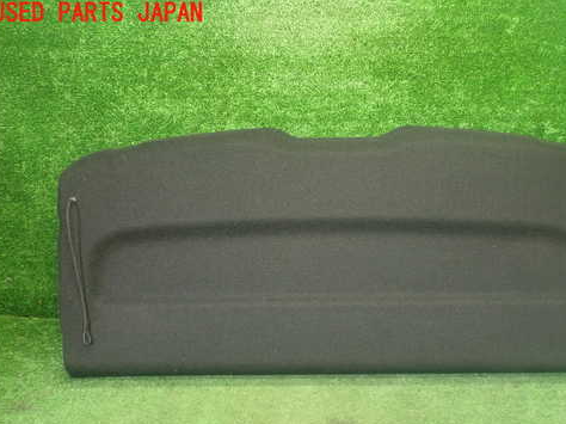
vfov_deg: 37.4
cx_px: 344
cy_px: 268
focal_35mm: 38
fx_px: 621
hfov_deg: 48.7
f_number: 2.3
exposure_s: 1/30
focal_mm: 5.4
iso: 250
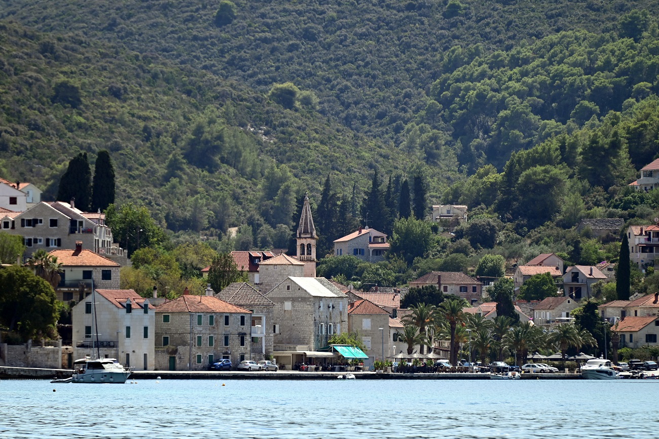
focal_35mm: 300
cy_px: 220
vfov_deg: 4.6
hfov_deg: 6.9
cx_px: 330
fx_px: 5492
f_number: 5.6
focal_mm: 300
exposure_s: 1/1000
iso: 250
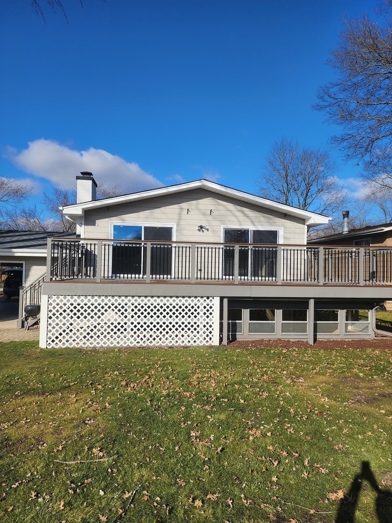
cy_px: 262
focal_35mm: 23
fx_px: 347
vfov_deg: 73.9
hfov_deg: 58.9
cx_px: 196
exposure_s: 1/1859
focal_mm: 6.4
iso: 12
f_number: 1.8
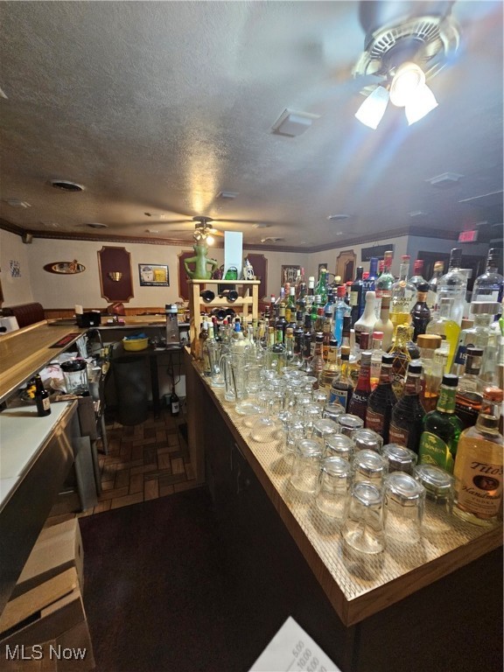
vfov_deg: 106.2
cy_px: 336
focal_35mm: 13
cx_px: 252
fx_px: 252
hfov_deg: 89.9
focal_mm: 2.2
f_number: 2.2
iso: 500
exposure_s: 1/30
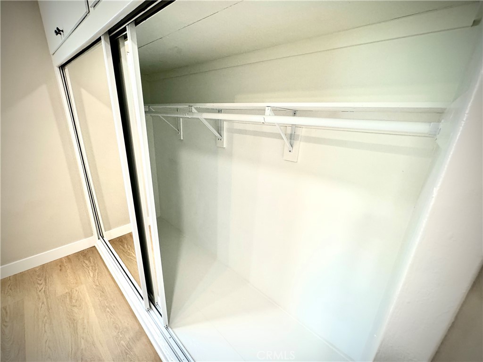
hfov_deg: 102.1
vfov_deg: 85.7
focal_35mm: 14
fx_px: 195
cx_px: 242
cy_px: 181
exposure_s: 1/120
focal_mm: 2.22
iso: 320
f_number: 2.2
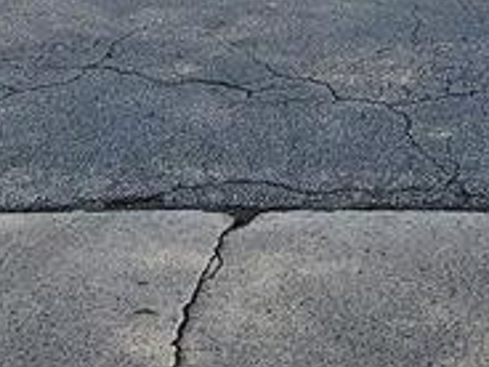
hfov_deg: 19.4
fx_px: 1413
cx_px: 415
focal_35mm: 100
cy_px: -269
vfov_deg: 13.5
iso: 25
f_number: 1.8
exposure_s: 1/1019
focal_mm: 5.4
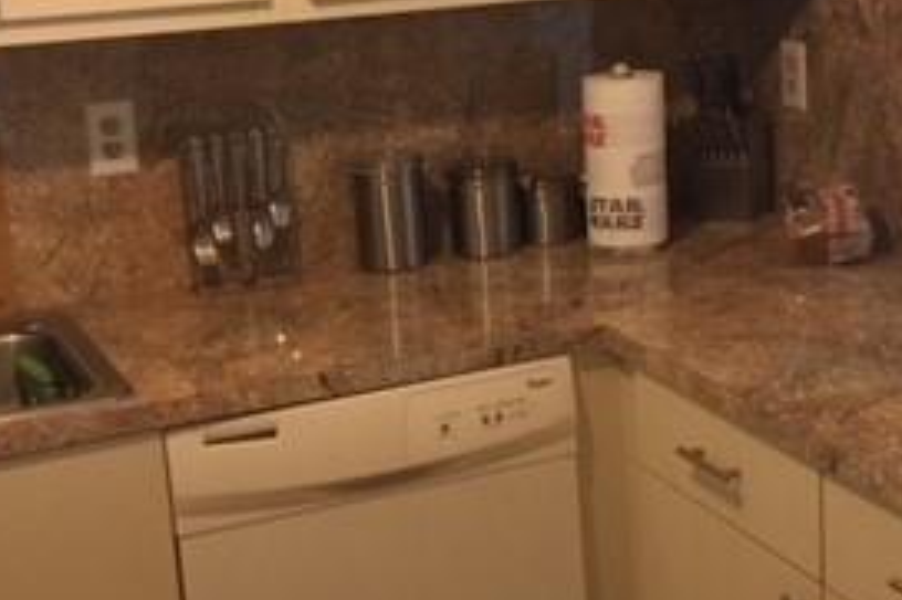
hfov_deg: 28.4
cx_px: 541
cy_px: 265
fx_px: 1778
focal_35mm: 71
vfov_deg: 19.2
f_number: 2.2
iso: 160
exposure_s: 1/30
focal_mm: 4.15
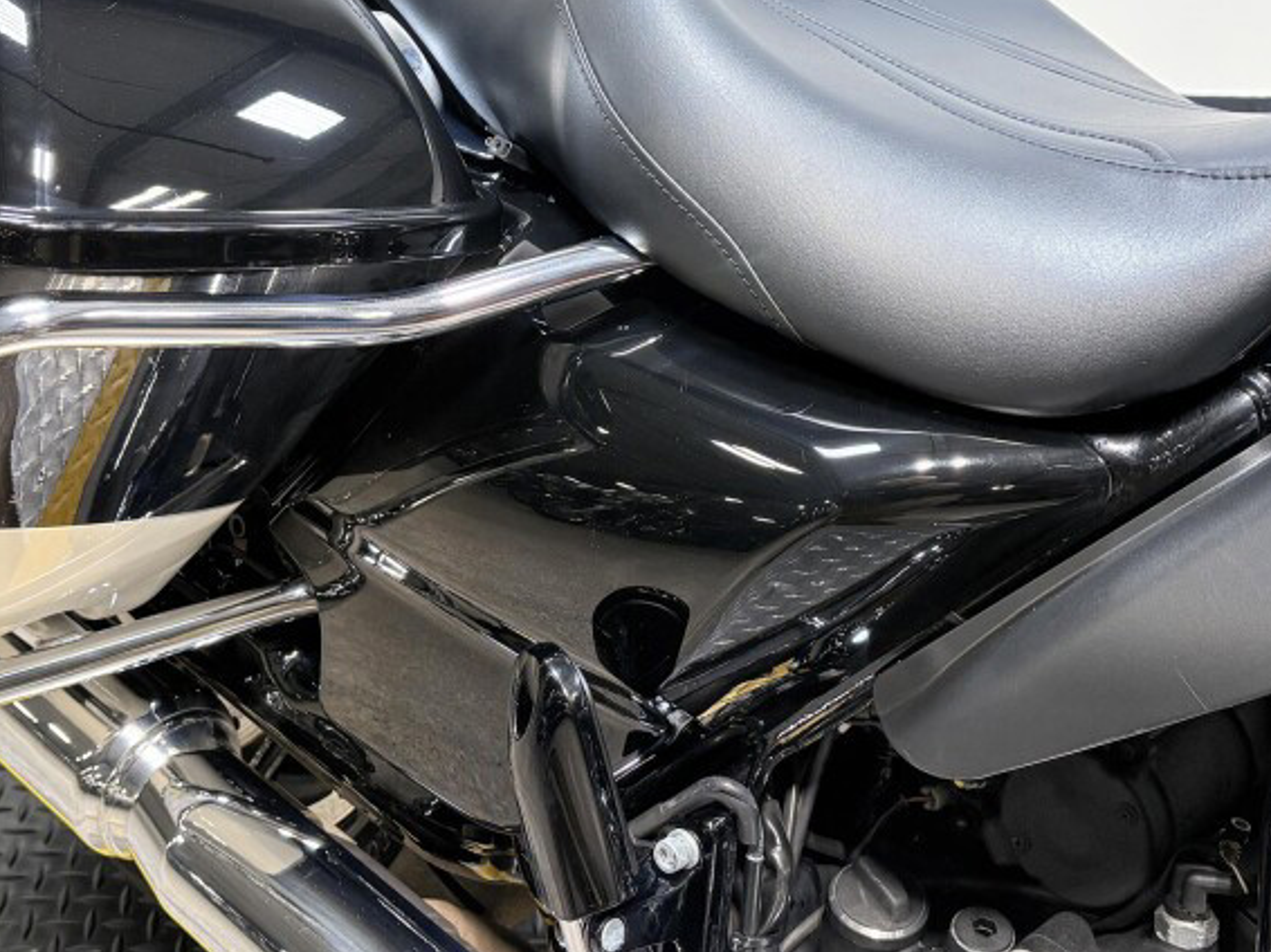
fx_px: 1798
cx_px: 616
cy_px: 278
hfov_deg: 38.9
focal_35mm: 49
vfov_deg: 29.3
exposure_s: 1/120
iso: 64
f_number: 1.6
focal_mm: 5.96
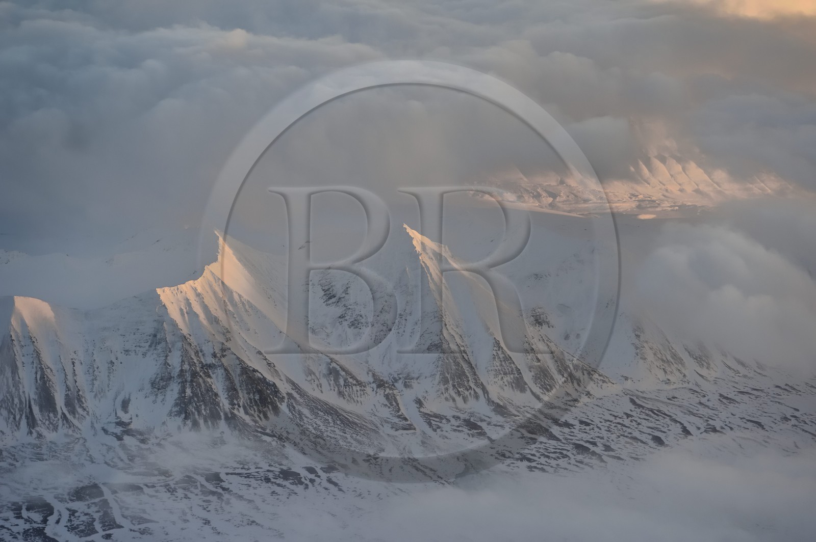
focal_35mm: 70
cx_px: 408
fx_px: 1585
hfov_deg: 28.9
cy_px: 271
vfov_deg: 19.4
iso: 200
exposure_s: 1/250
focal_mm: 70
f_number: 6.3
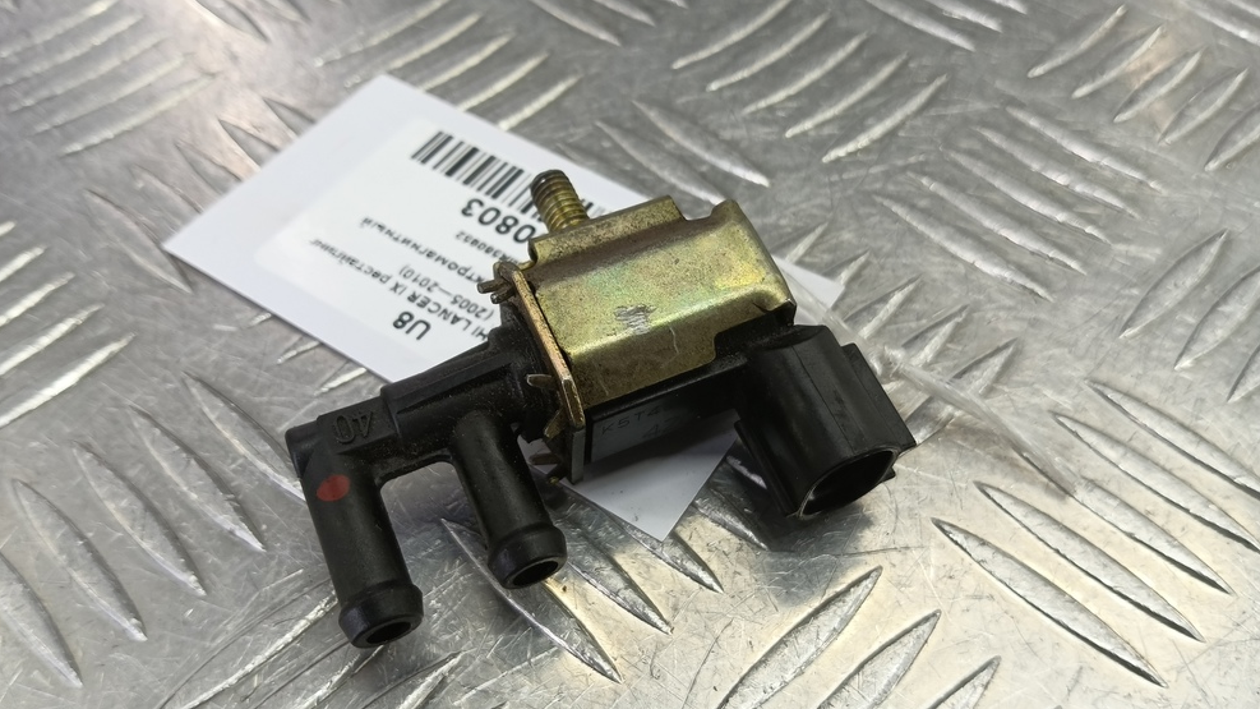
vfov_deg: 44.3
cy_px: 387
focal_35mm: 26
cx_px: 609
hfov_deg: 71.9
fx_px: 869
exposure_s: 1/50
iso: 104
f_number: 1.6
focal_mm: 4.11
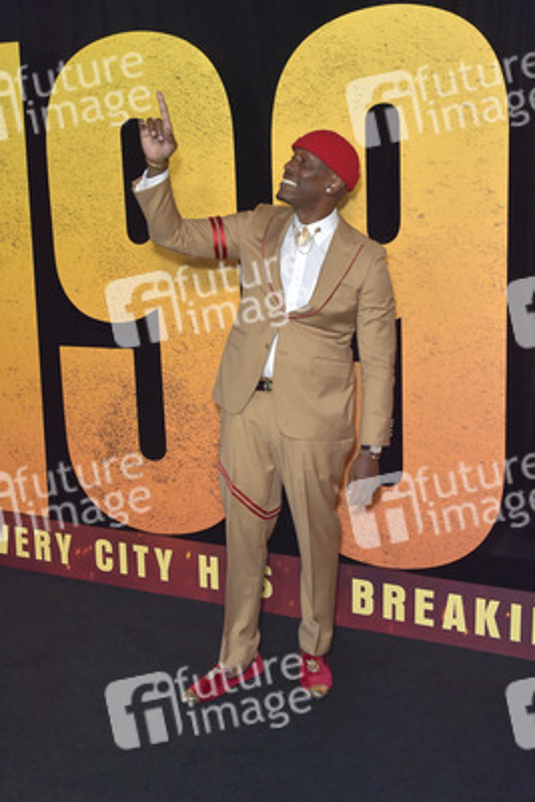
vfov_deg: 55.8
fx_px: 757
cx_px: 268
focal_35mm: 34
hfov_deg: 38.9
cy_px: 401
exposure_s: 1/250
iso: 640
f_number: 6.3
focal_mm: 34
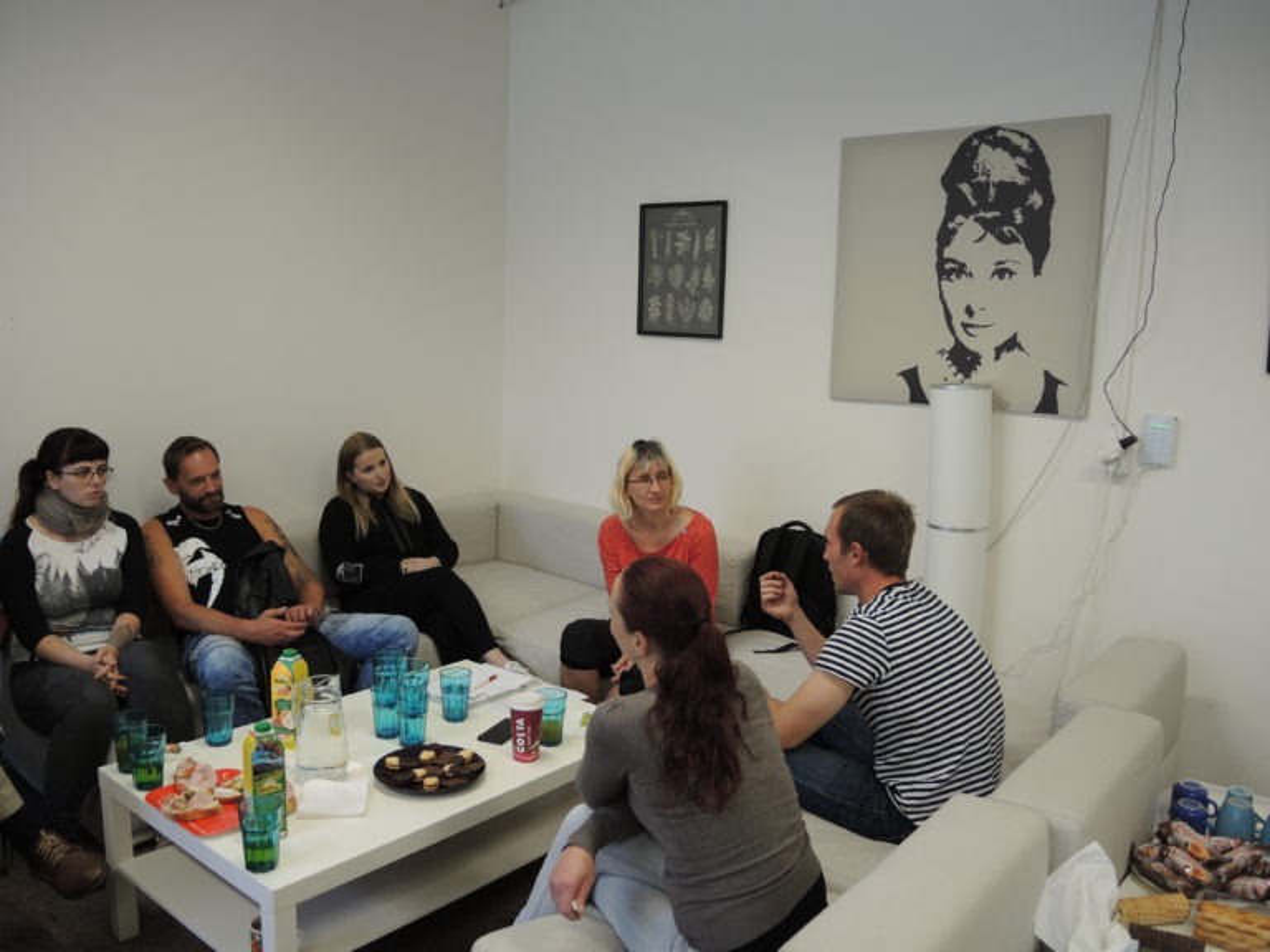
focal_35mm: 28
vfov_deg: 49.7
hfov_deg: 63.4
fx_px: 1027
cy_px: 476
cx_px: 635
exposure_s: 1/30
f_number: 2
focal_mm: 6
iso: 80
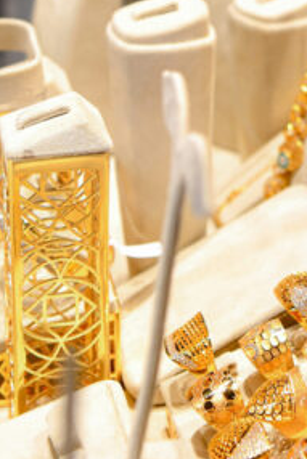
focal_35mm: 129
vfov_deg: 15.7
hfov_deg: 10.4
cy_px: 27
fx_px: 1648
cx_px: 419
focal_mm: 36
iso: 250
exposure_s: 1/100
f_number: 4
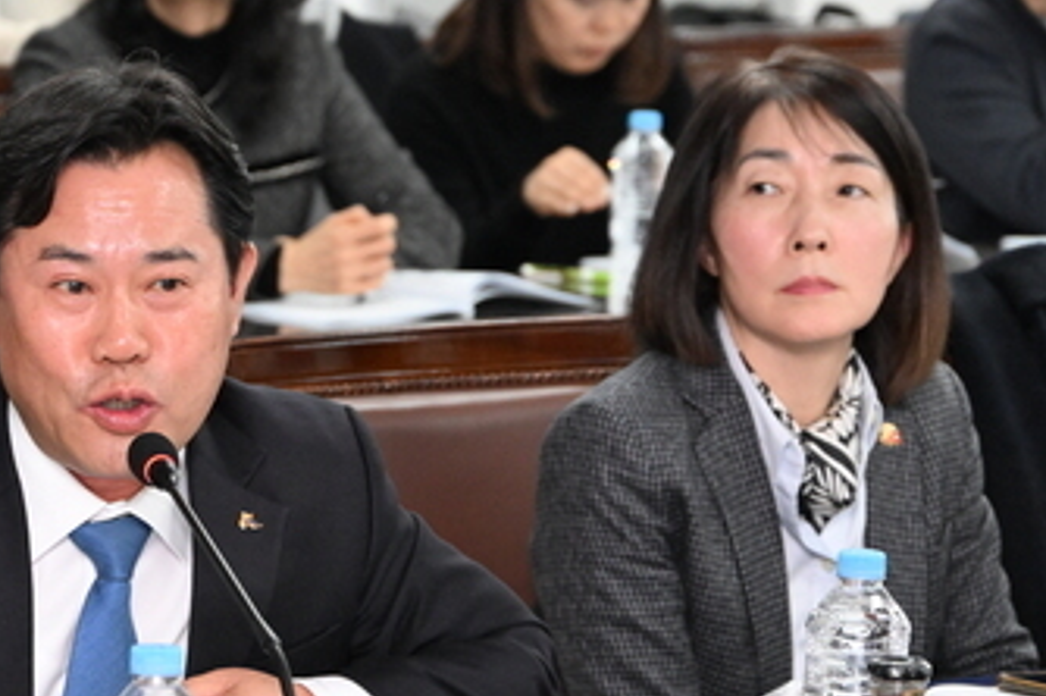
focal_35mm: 235
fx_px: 6821
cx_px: 132
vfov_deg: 5.8
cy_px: 439
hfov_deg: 8.7
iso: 6400
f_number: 6.3
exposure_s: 1/200
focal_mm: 125
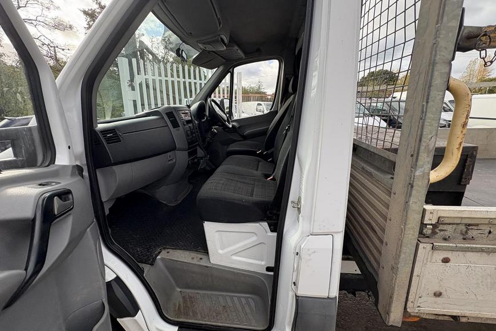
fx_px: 207
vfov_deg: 77.2
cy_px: 155
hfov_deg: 100.4
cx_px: 247
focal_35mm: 15
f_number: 2.2
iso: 40
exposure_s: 1/359
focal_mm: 2.22
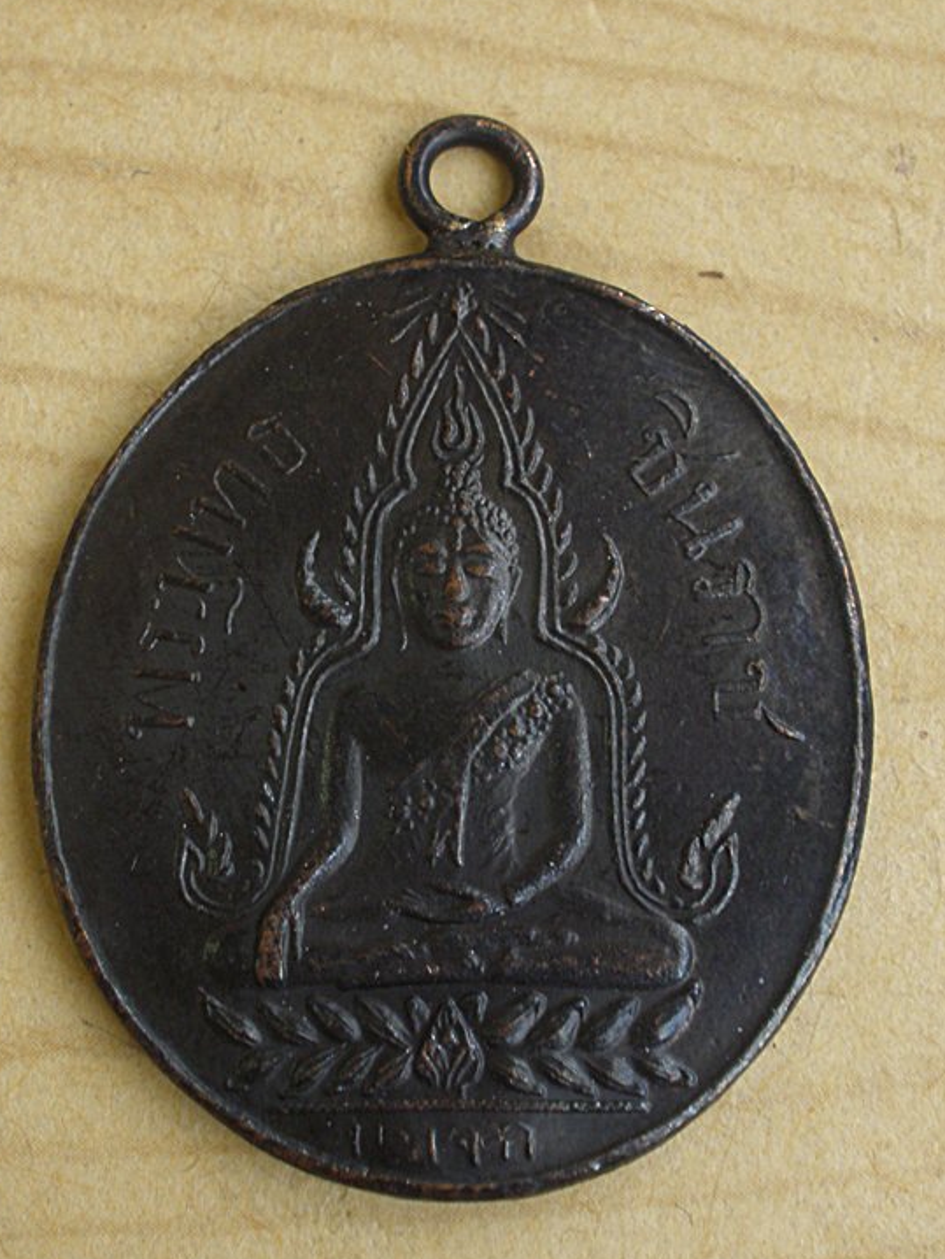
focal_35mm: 49
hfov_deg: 29.7
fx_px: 1783
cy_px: 651
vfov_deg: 38.9
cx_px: 444
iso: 100
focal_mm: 7.7
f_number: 4
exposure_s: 1/15
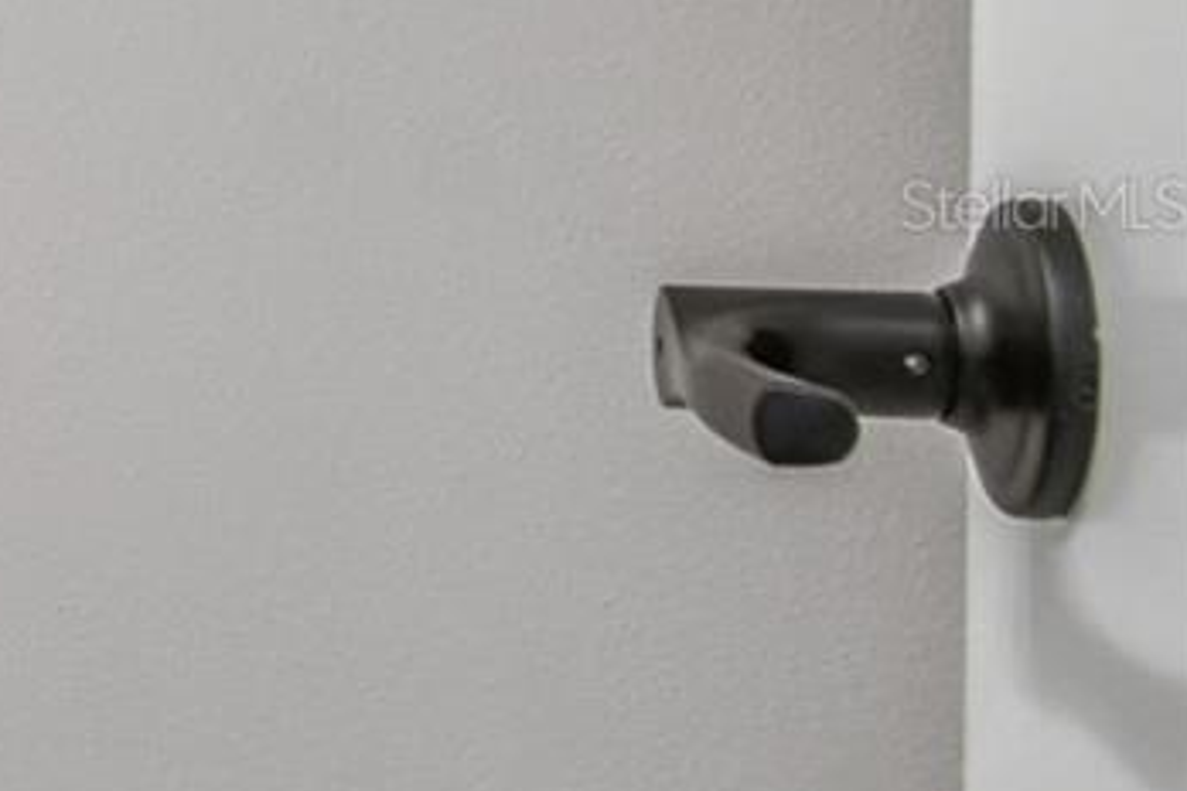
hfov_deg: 16.2
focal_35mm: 69
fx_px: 2275
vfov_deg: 19.6
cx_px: -1525
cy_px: 205
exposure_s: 1/10
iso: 100
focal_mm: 10
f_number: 7.1
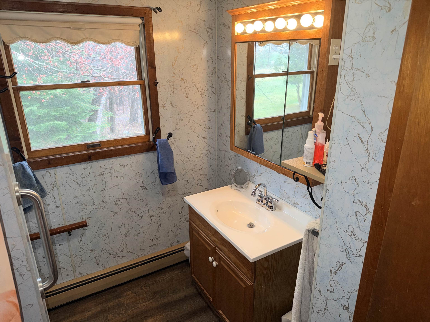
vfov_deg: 56.8
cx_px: 215
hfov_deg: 71.6
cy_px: 161
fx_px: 298
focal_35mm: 24
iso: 64
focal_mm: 6.76
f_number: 1.78
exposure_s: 1/30
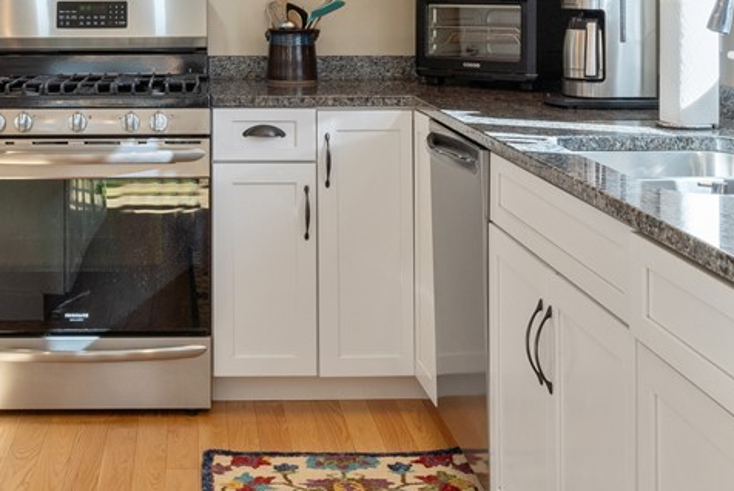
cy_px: -9
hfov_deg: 33.8
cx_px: 199
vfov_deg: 22.4
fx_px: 1186
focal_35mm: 58
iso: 320
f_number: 7.1
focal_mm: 17
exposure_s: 1/40
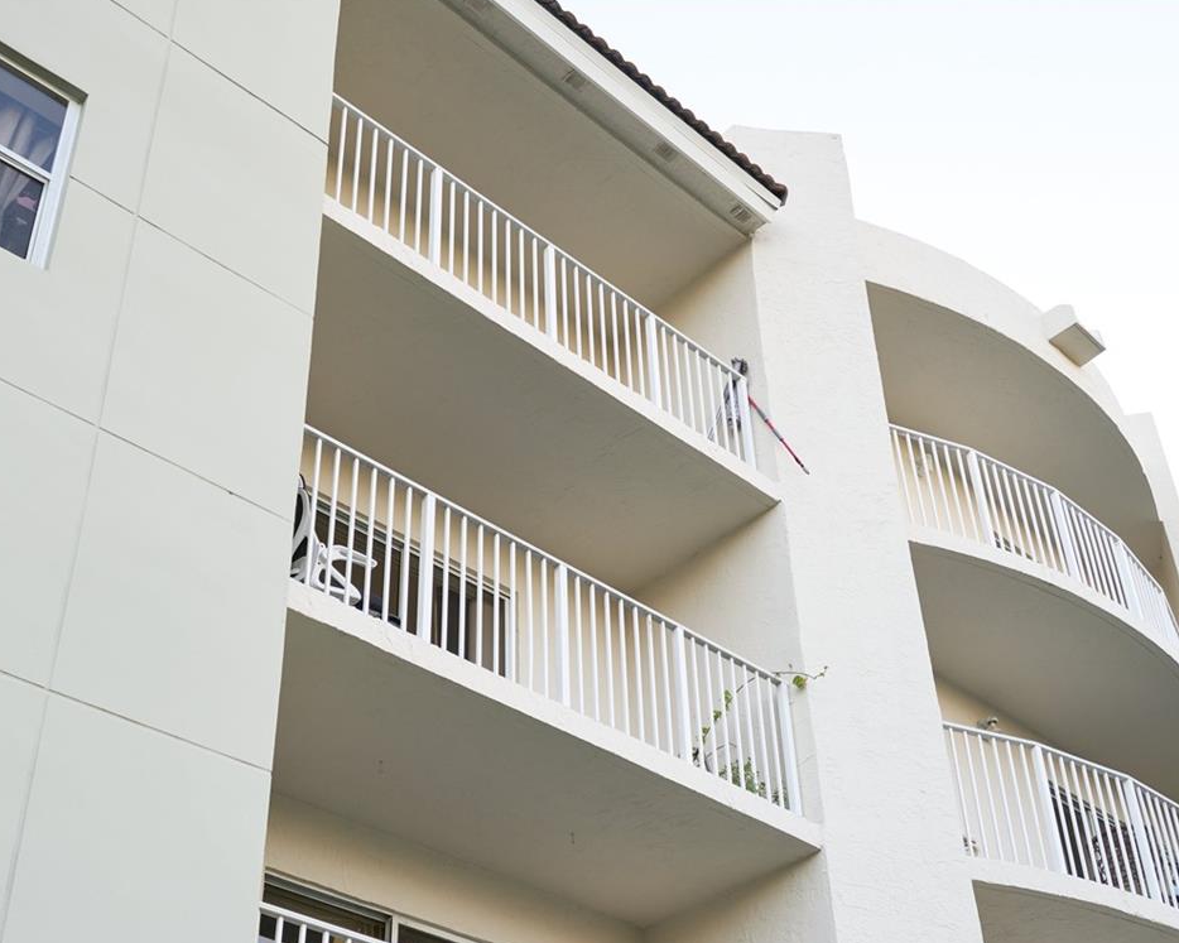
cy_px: 664
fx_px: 1570
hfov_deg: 41.1
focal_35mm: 45
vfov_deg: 33.0
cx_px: 534
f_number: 2.8
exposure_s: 1/320
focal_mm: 28
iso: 400
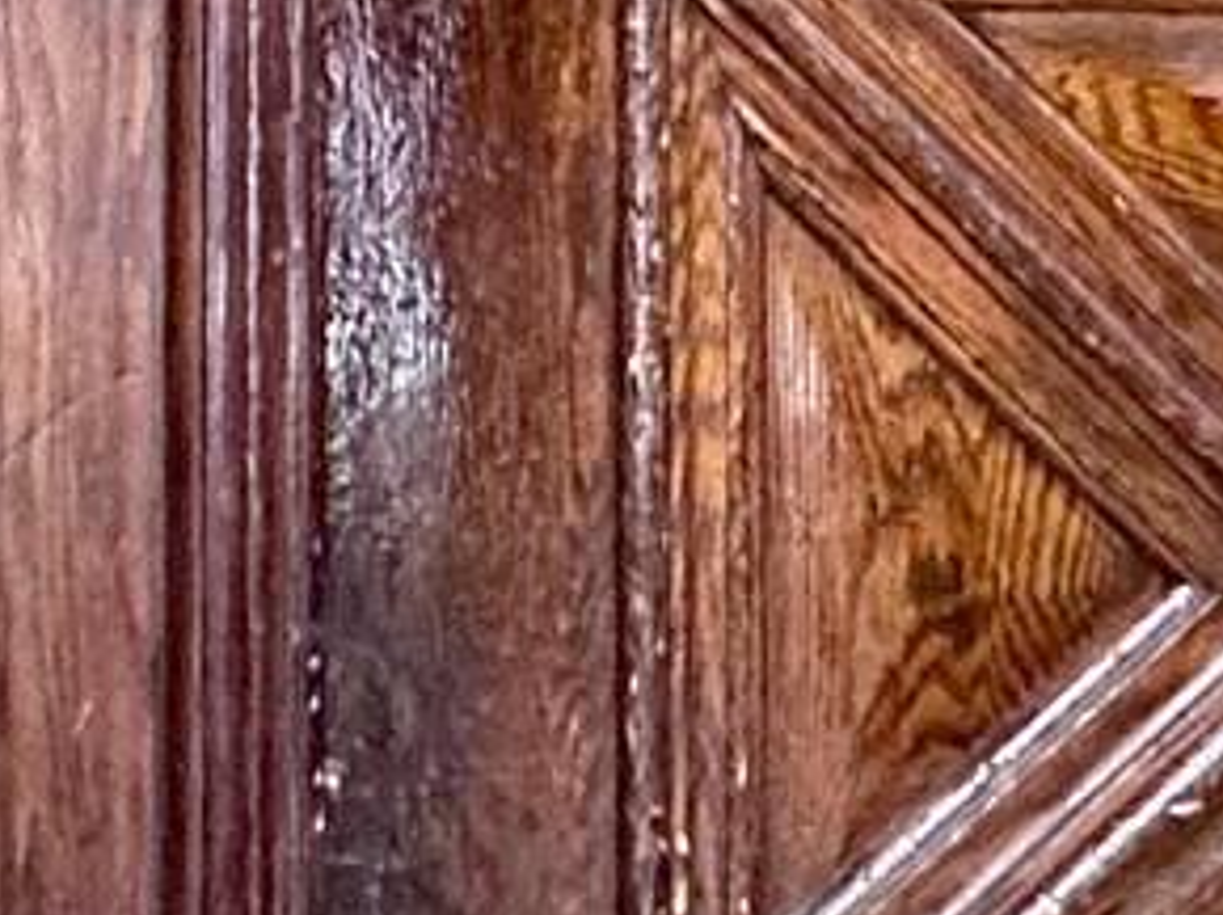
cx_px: -696
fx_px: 3495
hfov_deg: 17.5
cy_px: -822
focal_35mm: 99
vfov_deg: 13.2
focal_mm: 2.22
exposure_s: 1/60
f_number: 2.2
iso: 500
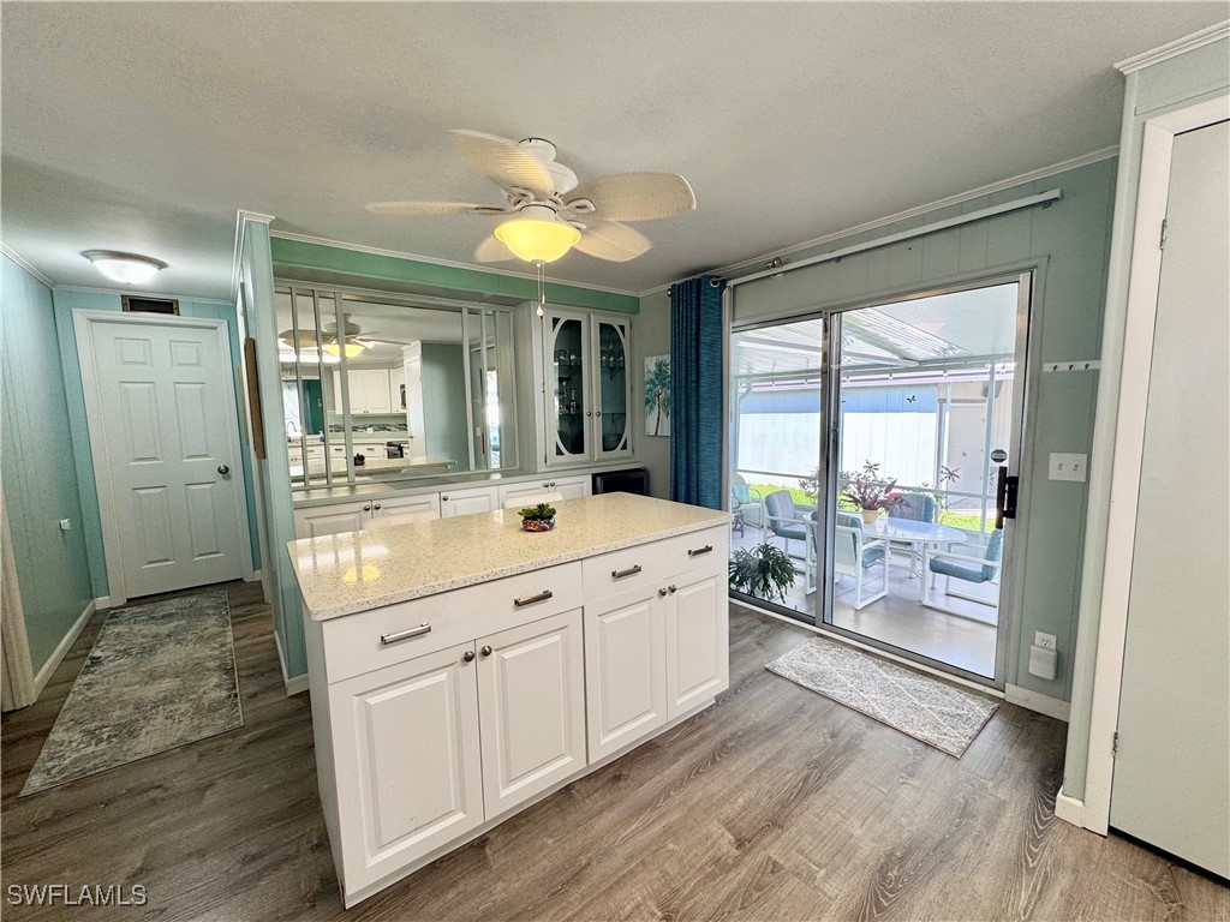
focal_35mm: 14
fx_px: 497
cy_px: 461
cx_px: 615
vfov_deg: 85.7
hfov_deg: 102.1
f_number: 2.2
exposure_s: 1/120
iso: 80
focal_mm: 2.22
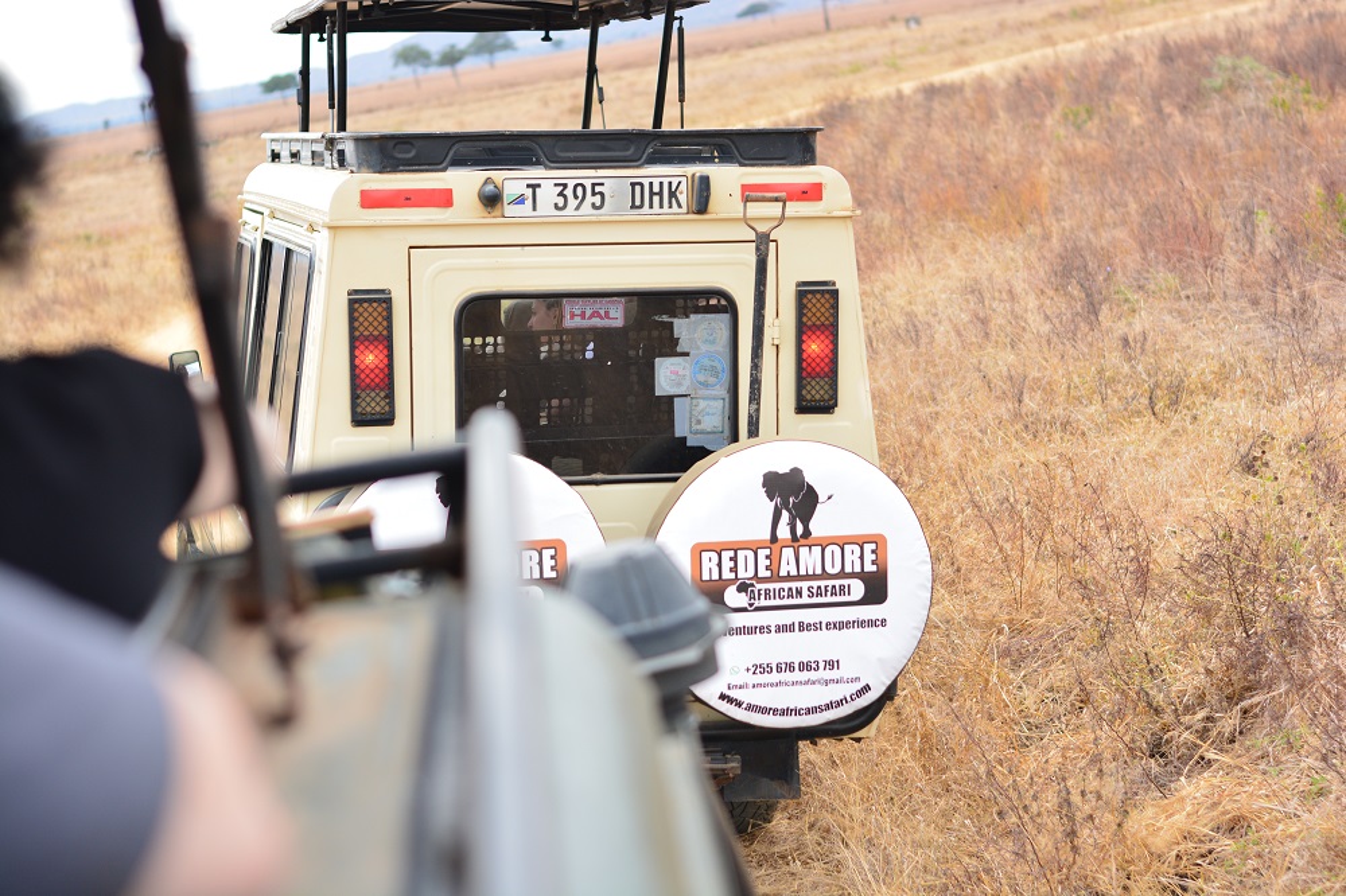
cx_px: 673
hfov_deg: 27.0
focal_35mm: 75
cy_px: 448
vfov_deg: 18.2
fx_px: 2803
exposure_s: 1/1000
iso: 250
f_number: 2.8
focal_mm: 50
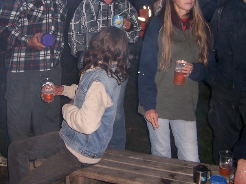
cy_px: 47
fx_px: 384
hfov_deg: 35.3
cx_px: 90
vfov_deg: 26.7
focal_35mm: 54
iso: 80
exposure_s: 1/60
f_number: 2.8
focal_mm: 5.5
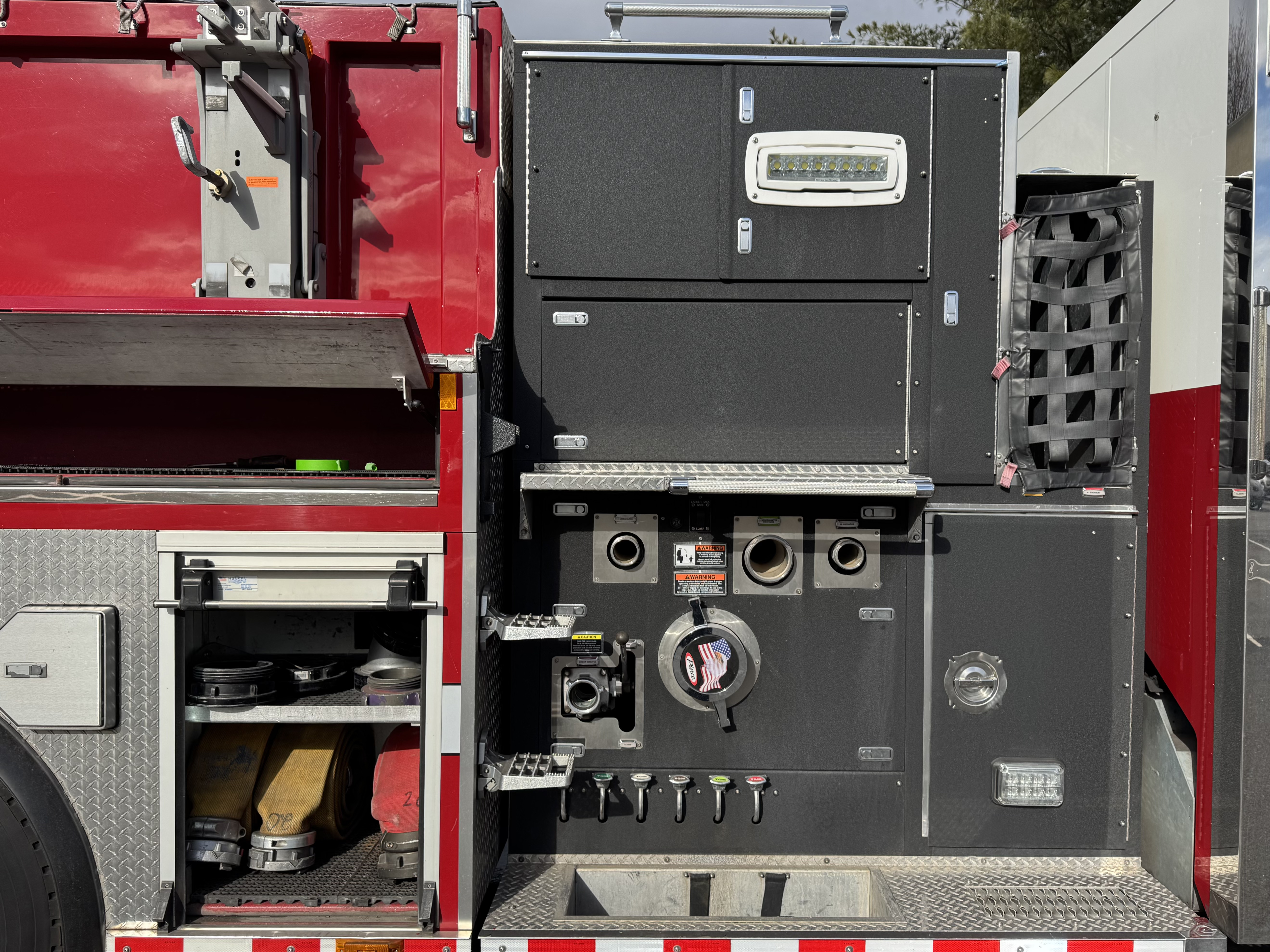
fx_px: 880
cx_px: 635
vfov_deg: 56.8
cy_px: 476
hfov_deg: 71.6
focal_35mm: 24
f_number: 1.78
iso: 80
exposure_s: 1/3413
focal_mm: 6.76
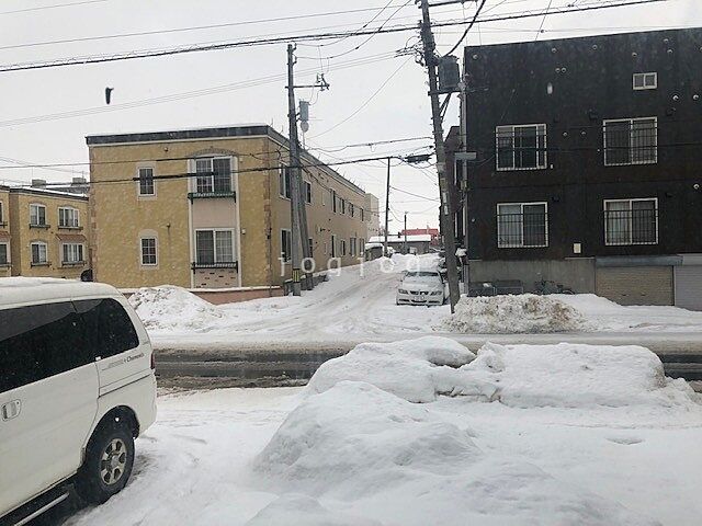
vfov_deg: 49.7
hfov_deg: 63.4
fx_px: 568
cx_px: 351
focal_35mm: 28
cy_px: 263
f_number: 1.8
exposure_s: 1/1215
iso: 20
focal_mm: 3.99
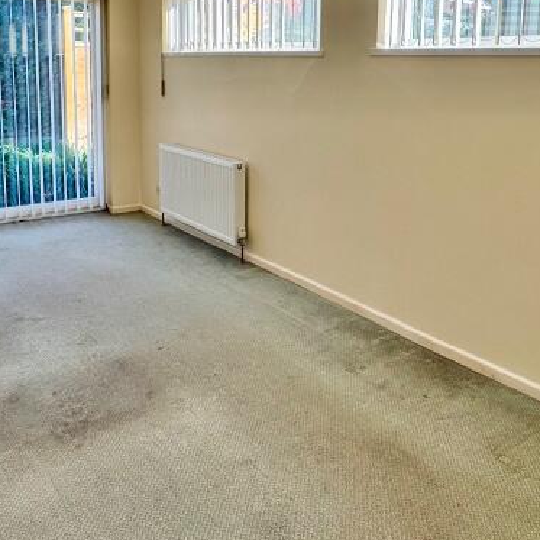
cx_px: 295
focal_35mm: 34
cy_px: 143
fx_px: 600
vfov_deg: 46.9
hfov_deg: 48.4
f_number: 2.2
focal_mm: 2.22
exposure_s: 1/190
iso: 40
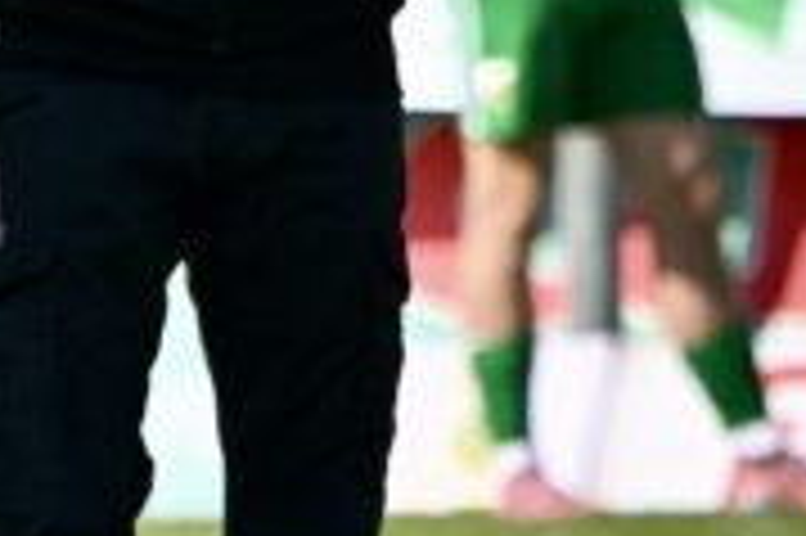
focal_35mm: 2005
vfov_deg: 0.7
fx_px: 44848
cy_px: 182
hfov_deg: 1.0
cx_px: 572
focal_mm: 350
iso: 200
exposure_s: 1/1250
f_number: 5.6
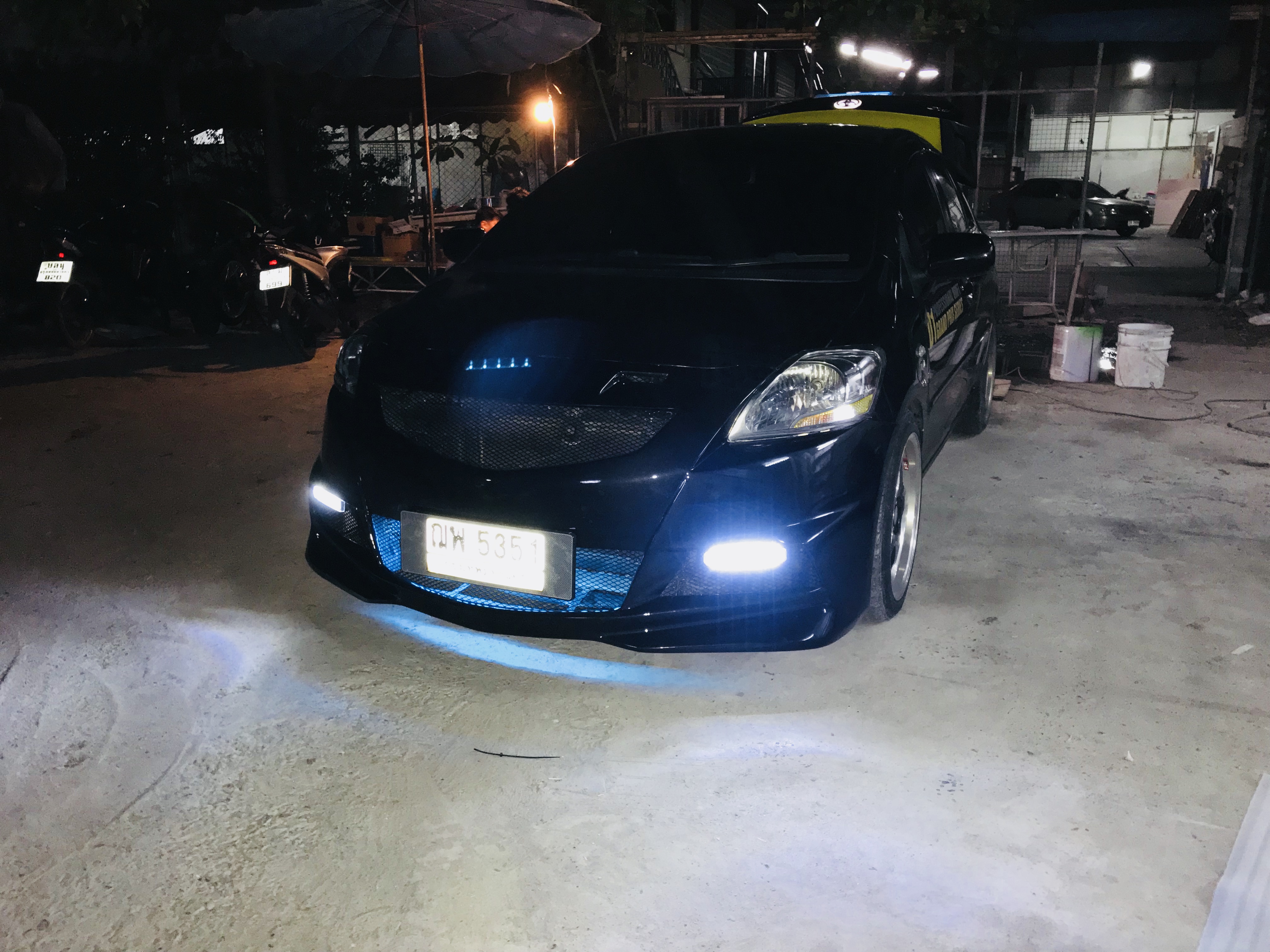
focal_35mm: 28
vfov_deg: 49.7
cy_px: 476
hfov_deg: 63.4
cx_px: 635
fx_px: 1027
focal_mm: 3.99
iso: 80
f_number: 1.8
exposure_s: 1/17
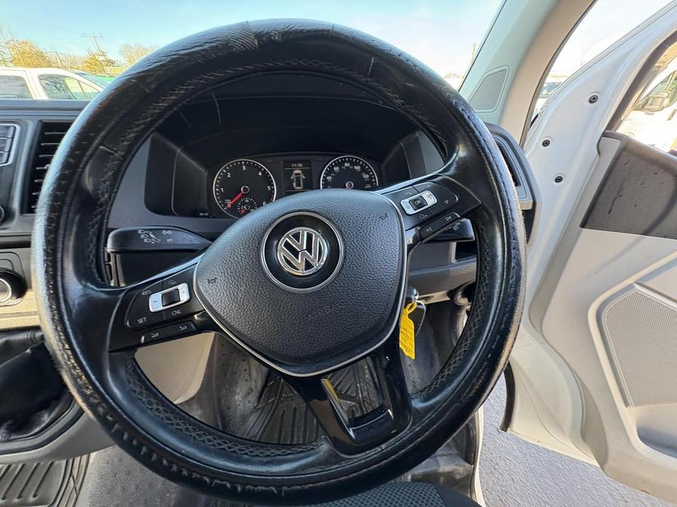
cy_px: 254
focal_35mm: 14
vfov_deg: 85.7
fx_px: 274
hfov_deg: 102.1
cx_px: 338
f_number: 2.2
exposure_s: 1/72
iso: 200
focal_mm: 2.22
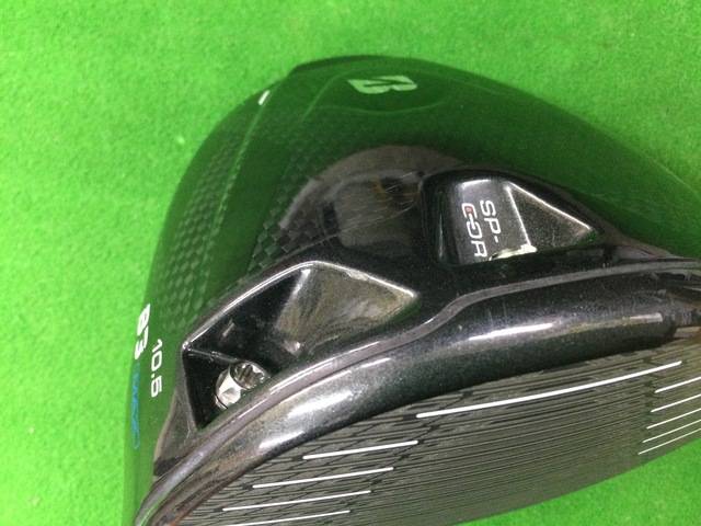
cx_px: 350
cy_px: 263
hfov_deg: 58.4
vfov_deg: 45.4
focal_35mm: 31
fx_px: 628
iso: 200
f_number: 2.4
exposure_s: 1/15
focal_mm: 3.3
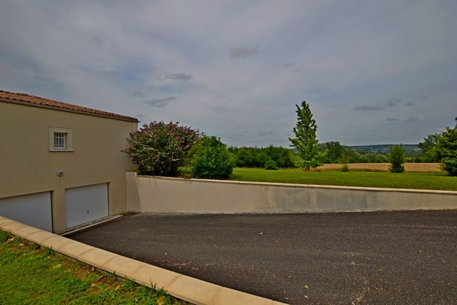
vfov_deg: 77.3
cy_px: 152
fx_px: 190
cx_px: 228
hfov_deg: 100.4
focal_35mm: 15
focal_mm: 10
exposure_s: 1/320
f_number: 9
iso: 100
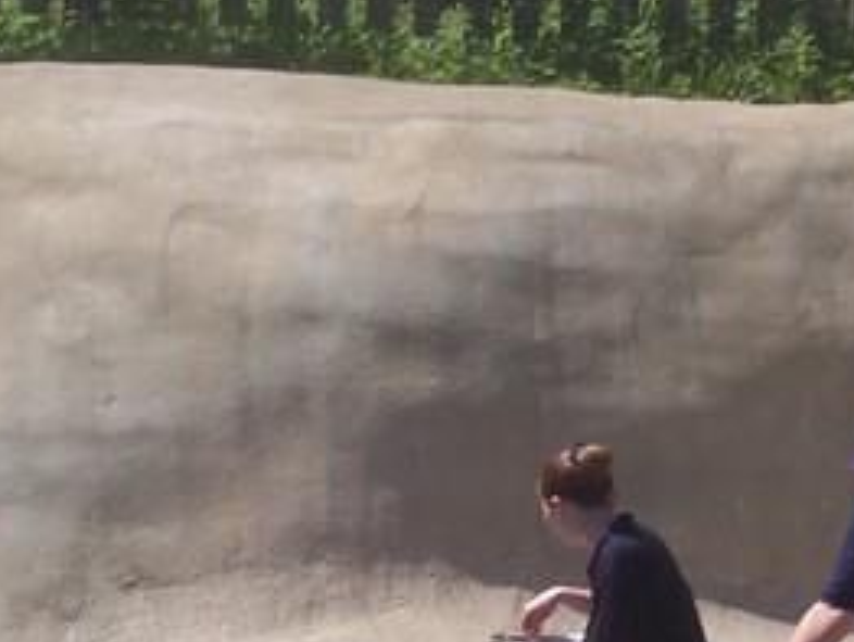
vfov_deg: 5.5
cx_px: 378
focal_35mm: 271
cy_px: 547
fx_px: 6692
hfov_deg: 7.3
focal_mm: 16.8
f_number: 9.5
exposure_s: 1/180
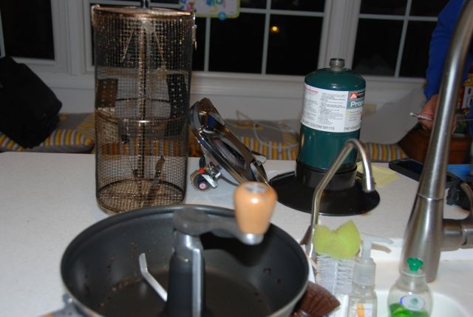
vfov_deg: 32.0
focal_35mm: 42
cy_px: 158
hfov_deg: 46.4
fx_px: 552
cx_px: 236
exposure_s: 1/60
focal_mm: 28
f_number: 4
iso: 200
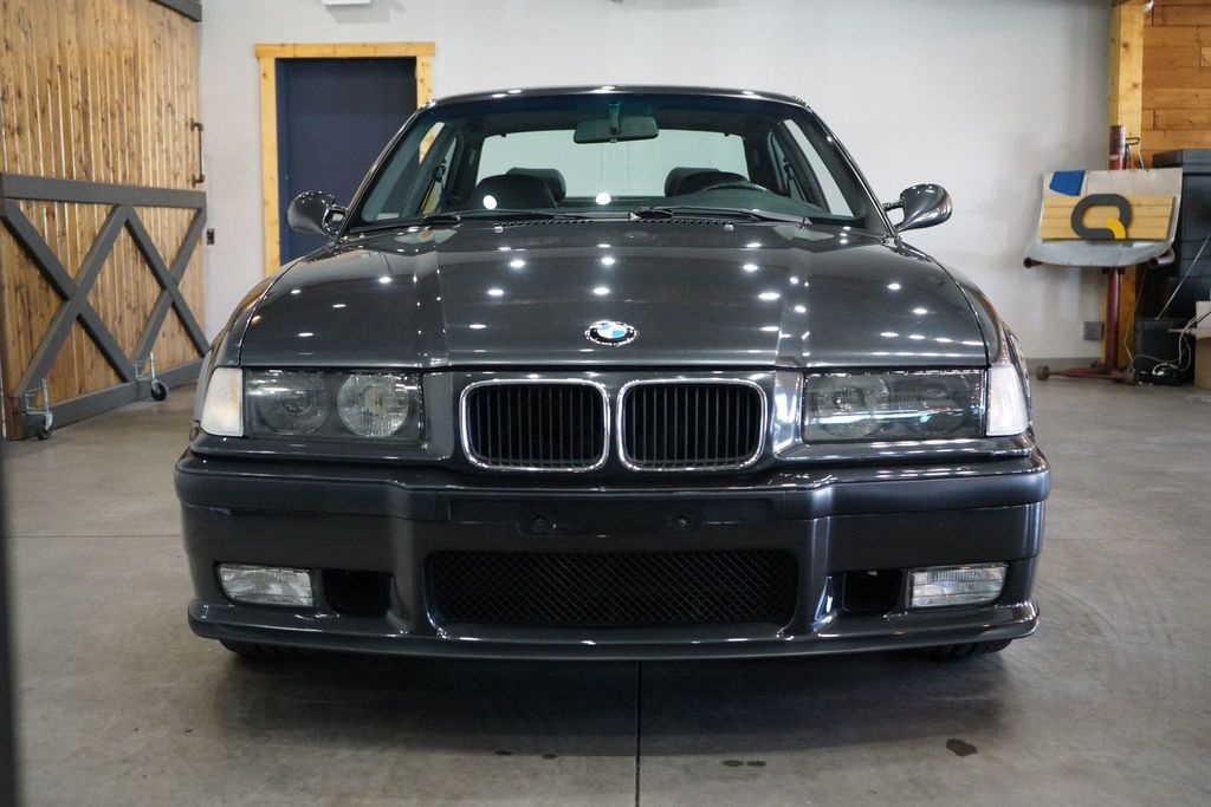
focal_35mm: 42
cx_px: 606
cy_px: 404
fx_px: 1413
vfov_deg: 31.9
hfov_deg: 46.4
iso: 10000
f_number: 4.5
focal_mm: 42
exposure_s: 1/160
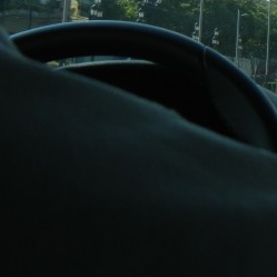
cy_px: -63
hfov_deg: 14.6
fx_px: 987
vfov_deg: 15.4
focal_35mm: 109
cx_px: 441
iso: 160
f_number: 7
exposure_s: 1/293
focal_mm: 5.4
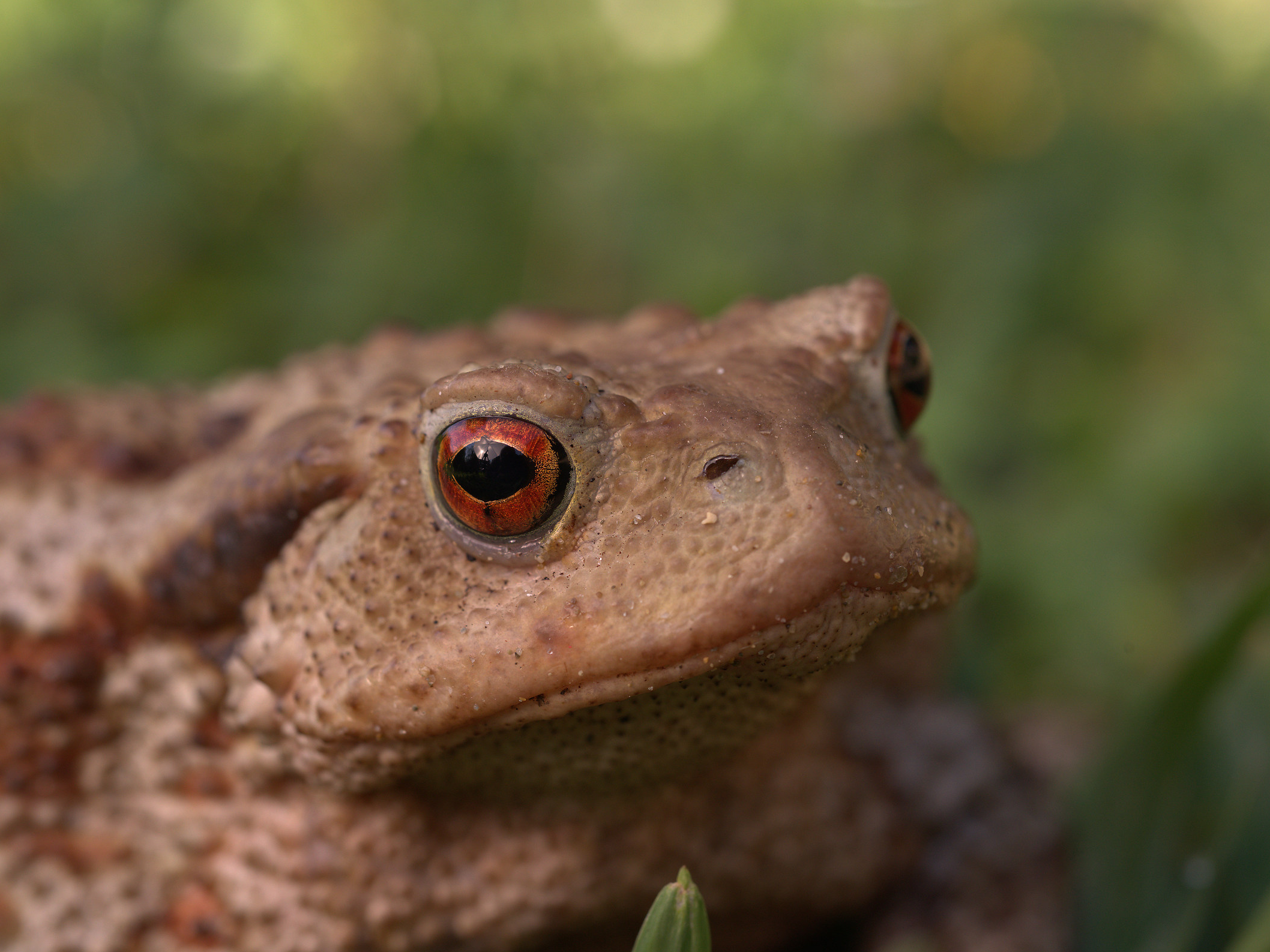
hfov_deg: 32.2
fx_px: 2201
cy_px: 476
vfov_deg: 24.4
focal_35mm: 60
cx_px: 577
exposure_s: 1/250
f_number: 10
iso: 500
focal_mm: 55
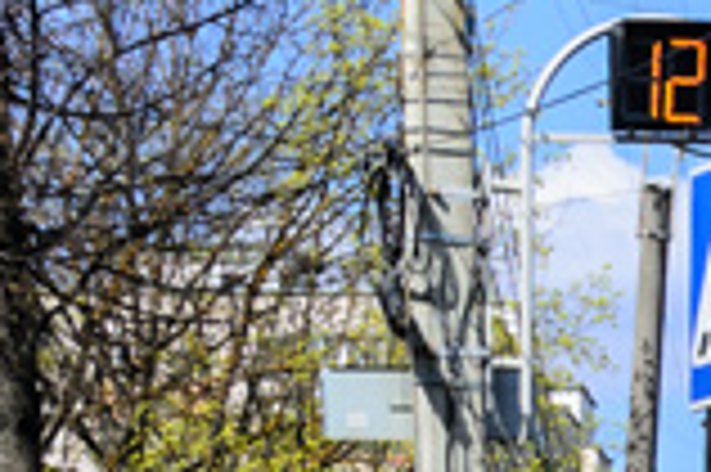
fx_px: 5860
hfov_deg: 6.5
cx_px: 1922
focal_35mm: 297
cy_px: 292
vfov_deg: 4.6
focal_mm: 26
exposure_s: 1/1000
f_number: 7.1
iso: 200
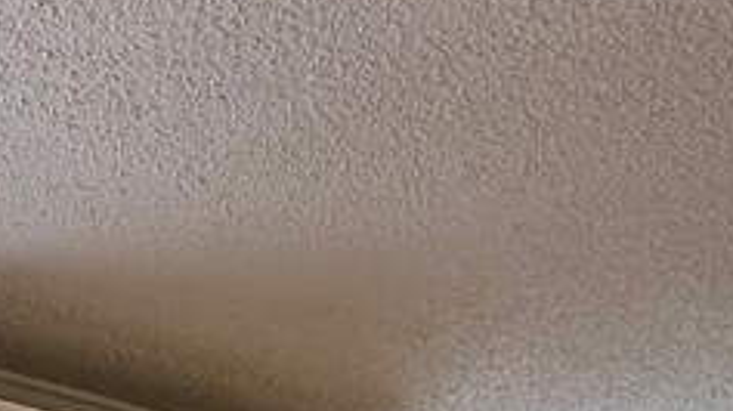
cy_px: 943
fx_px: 1282
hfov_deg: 29.5
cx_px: -19
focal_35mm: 66
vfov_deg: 13.8
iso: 200
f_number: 2.2
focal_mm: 2.22
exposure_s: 1/120
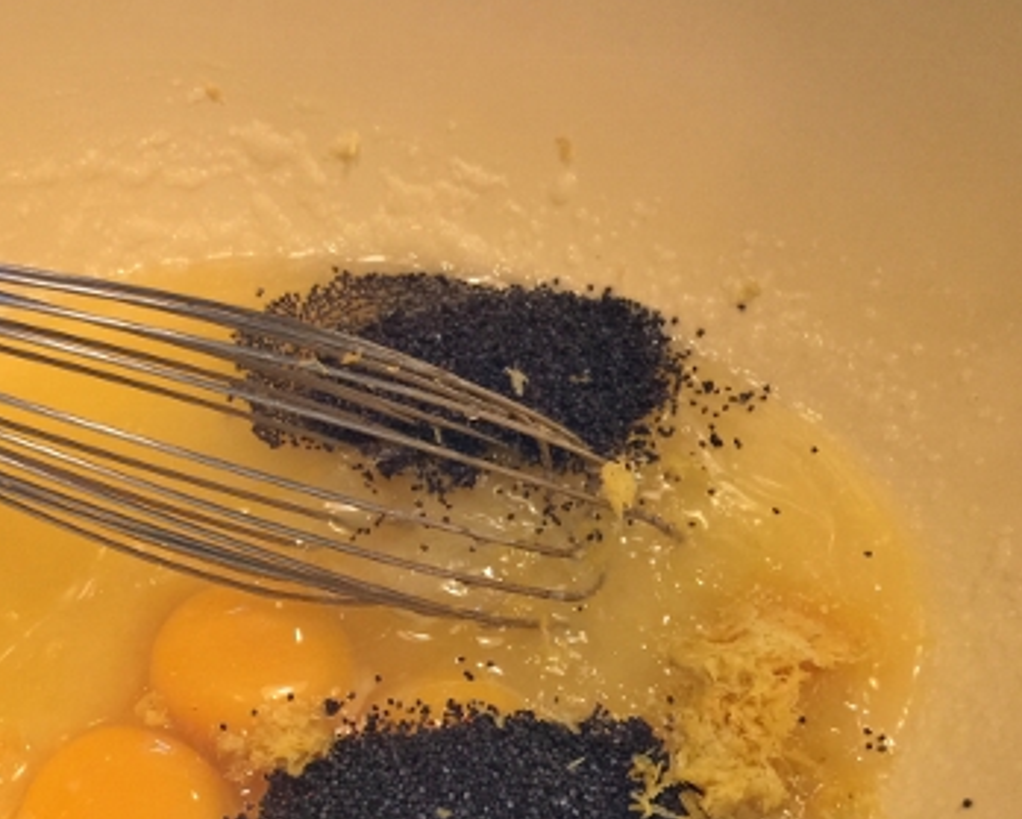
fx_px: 1574
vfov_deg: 28.9
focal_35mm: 52
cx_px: 188
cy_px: 569
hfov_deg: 34.7
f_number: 2.2
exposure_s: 1/30
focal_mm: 4.15
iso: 50
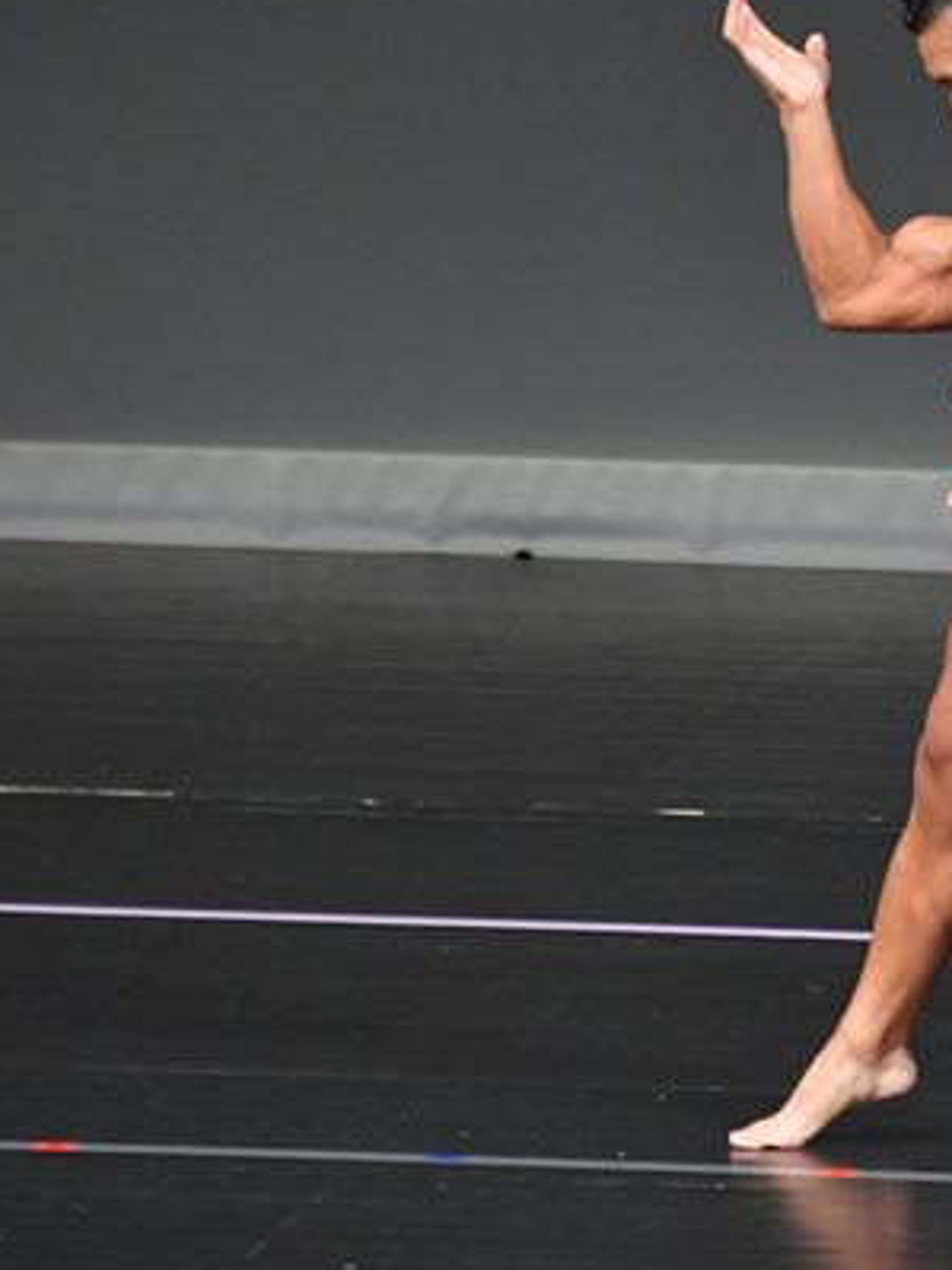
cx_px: 1148
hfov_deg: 1.8
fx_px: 30818
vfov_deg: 2.4
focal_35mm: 840
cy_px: 573
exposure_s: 1/400
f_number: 5.6
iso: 4000
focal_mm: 300
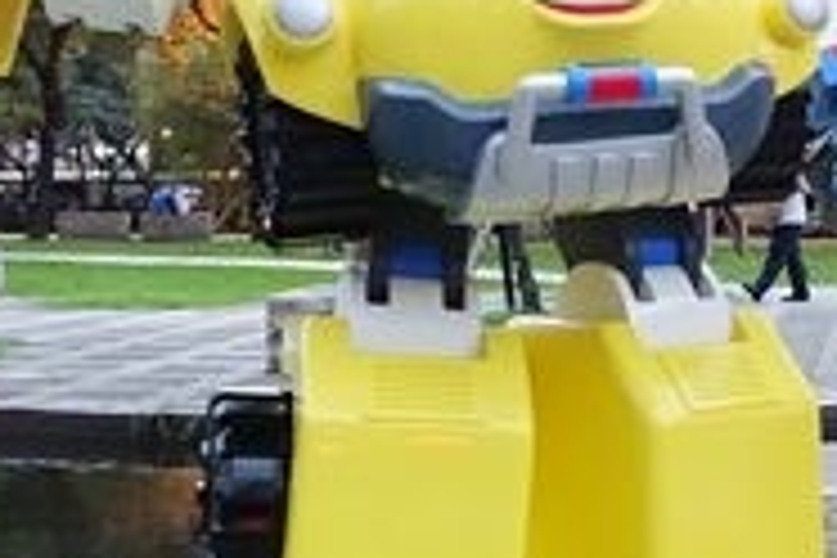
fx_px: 1953
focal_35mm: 84
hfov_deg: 22.1
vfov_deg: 16.3
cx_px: 1040
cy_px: 232
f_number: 3.2
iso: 3200
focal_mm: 8.8
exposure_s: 1/80
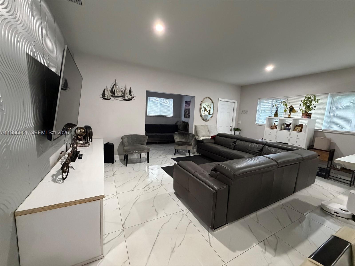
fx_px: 144
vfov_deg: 85.7
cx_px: 178
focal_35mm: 14
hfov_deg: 102.1
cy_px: 133
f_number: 2.2
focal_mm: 2.22
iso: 1000
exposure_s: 1/60
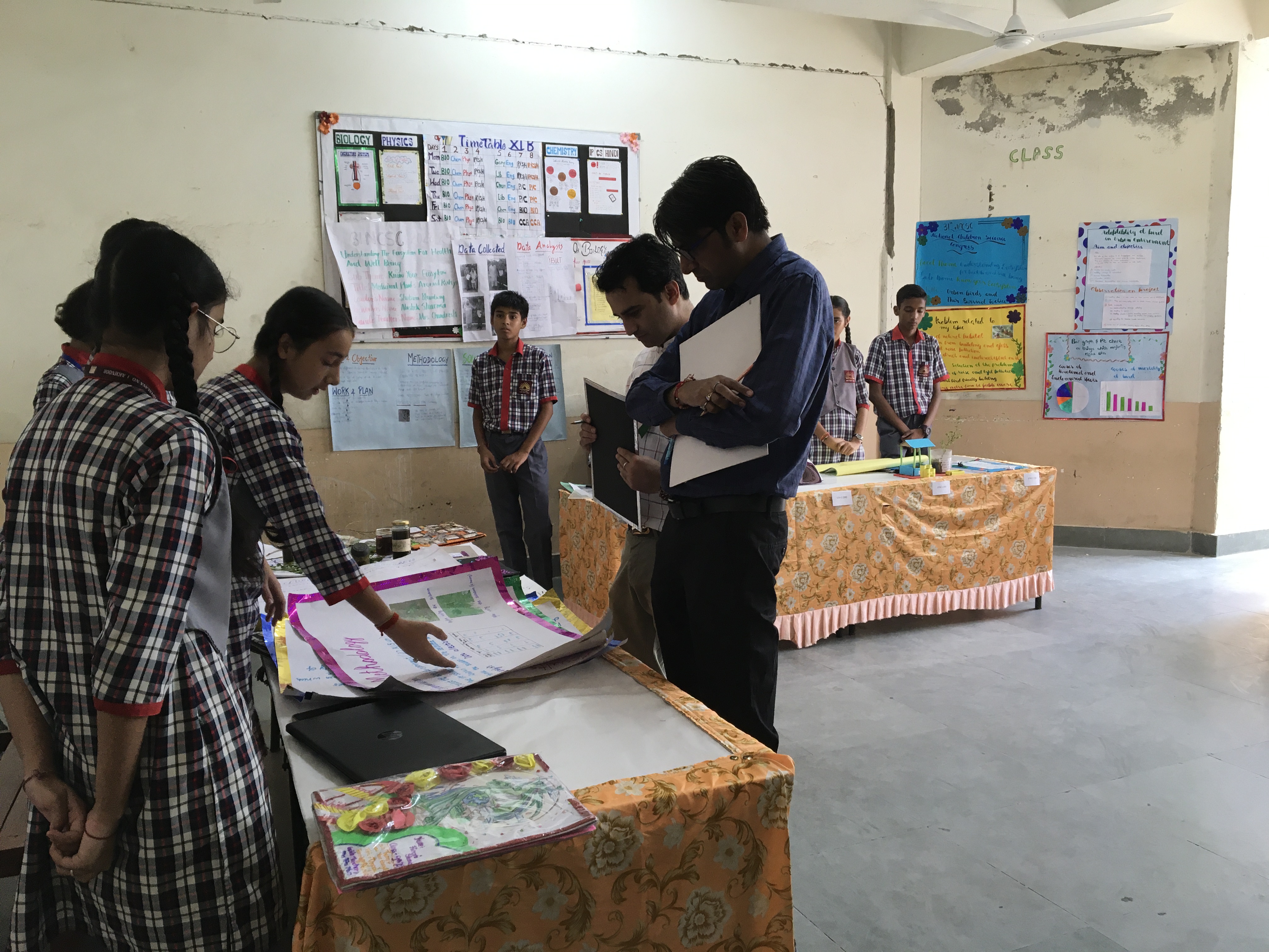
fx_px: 1063
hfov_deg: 61.7
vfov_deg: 48.2
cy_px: 476
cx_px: 634
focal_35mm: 29
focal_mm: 4.15
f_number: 2.2
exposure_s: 1/33
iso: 80
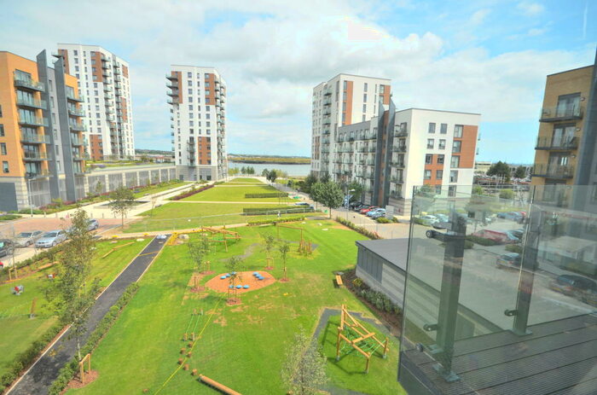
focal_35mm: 18
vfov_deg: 67.1
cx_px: 298
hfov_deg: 90.1
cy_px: 198
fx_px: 298
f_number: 8
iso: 160
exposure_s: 1/250
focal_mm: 12
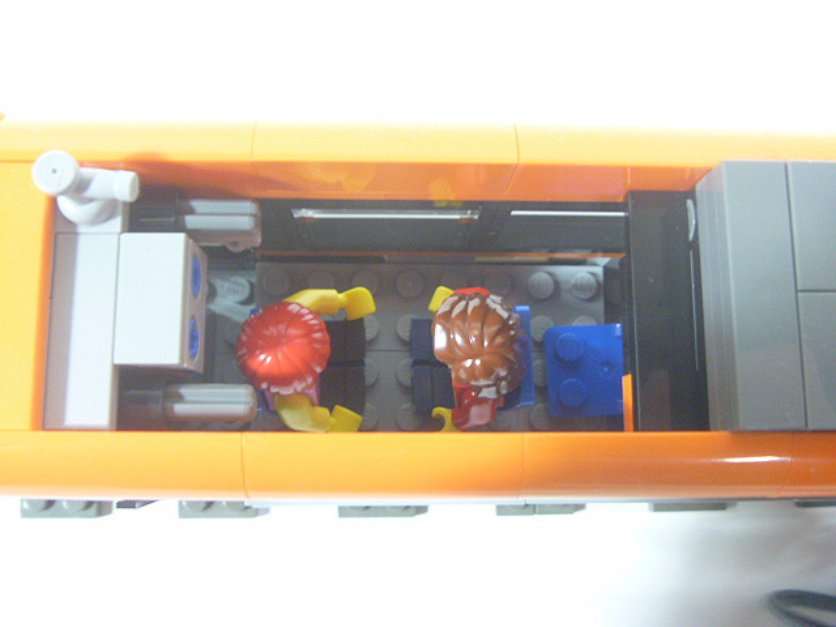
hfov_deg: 52.6
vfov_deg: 40.7
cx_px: 418
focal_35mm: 35
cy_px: 314
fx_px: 845
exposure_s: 1/5
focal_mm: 6.3
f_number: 3.5
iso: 400
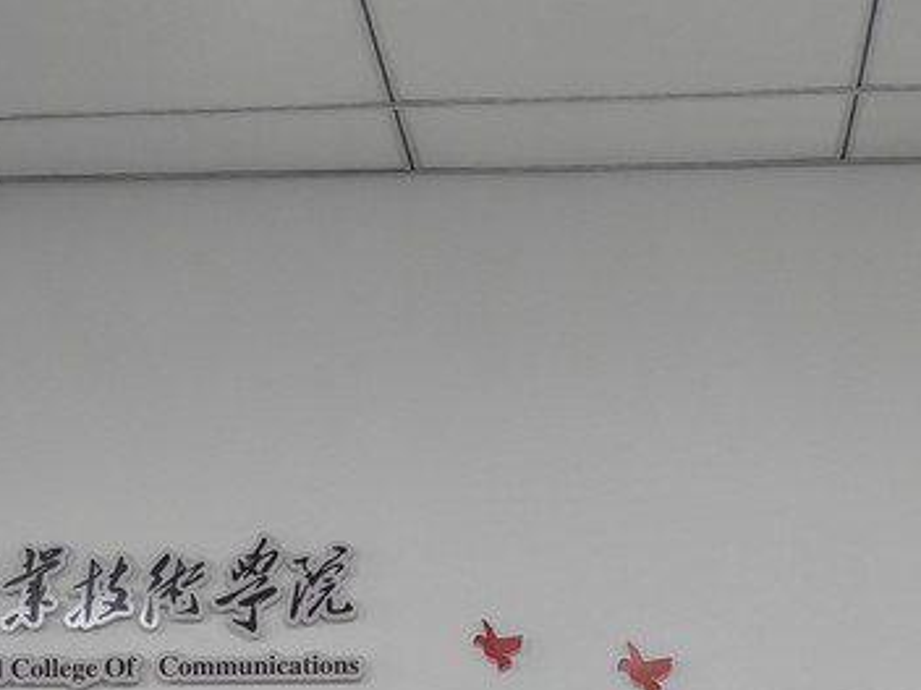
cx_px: 576
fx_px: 2341
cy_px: 810
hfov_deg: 22.2
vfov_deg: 16.2
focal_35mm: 88
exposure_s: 1/99
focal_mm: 5.52
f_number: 1.95
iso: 160
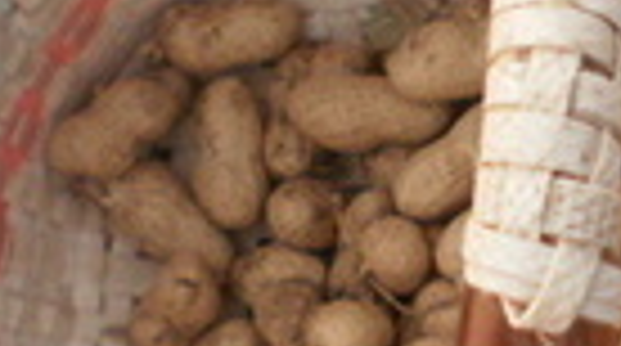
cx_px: 585
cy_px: 319
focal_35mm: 171
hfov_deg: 12.5
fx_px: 2810
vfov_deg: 7.0
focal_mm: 6.3
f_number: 3.1
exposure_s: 1/320
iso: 100
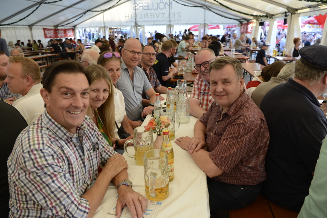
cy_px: 109
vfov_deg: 48.0
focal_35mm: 27
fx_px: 245
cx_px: 164
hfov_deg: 67.4
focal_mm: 27
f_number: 5
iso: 640
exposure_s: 1/100
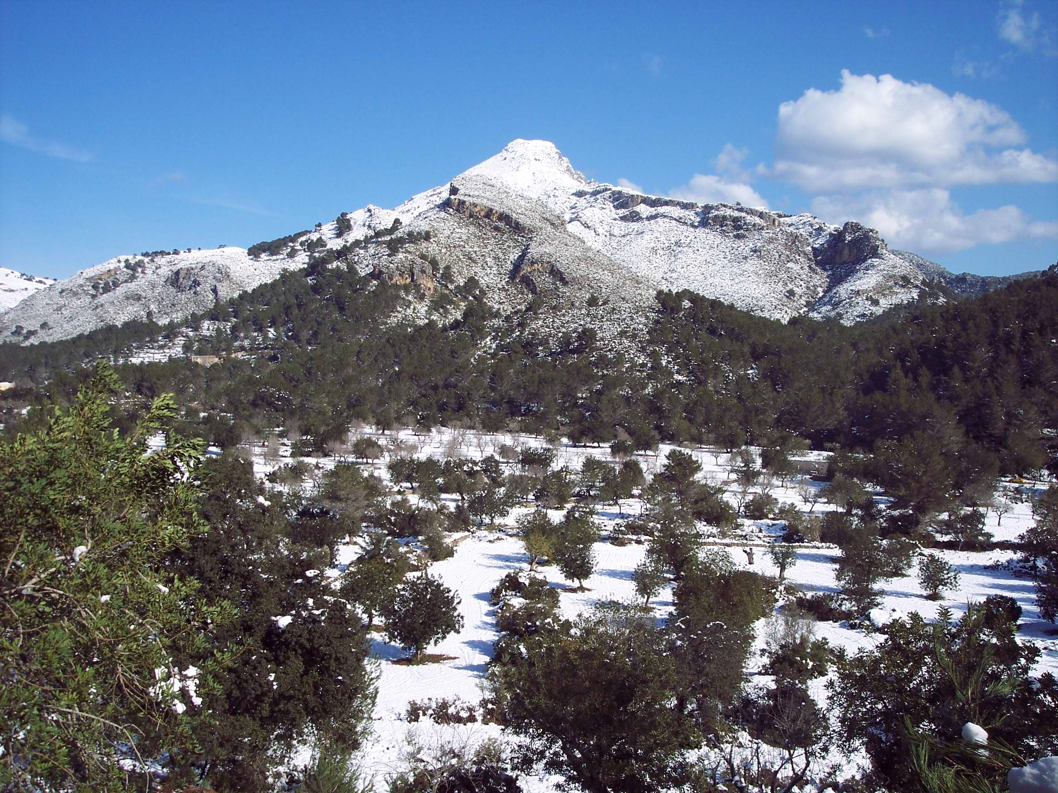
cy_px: 396
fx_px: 1192
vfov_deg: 36.8
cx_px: 529
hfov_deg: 47.9
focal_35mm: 39
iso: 100
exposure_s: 1/500
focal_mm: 8
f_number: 5.6
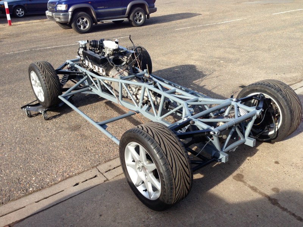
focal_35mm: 33
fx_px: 289
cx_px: 152
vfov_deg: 42.9
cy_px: 114
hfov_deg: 55.4
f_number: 2.4
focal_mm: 4.13
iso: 50
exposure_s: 1/559
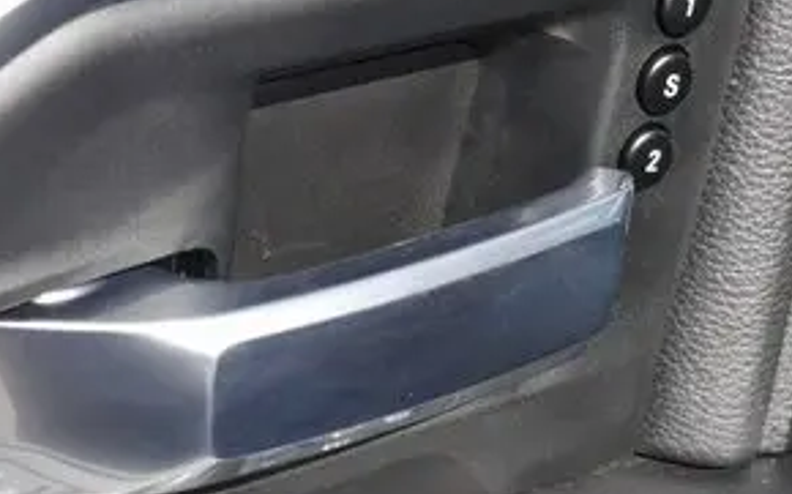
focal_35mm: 117
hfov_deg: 17.8
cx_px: 259
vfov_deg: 11.1
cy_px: 525
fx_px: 2524
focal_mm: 25
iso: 200
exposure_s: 1/250
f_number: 5.3
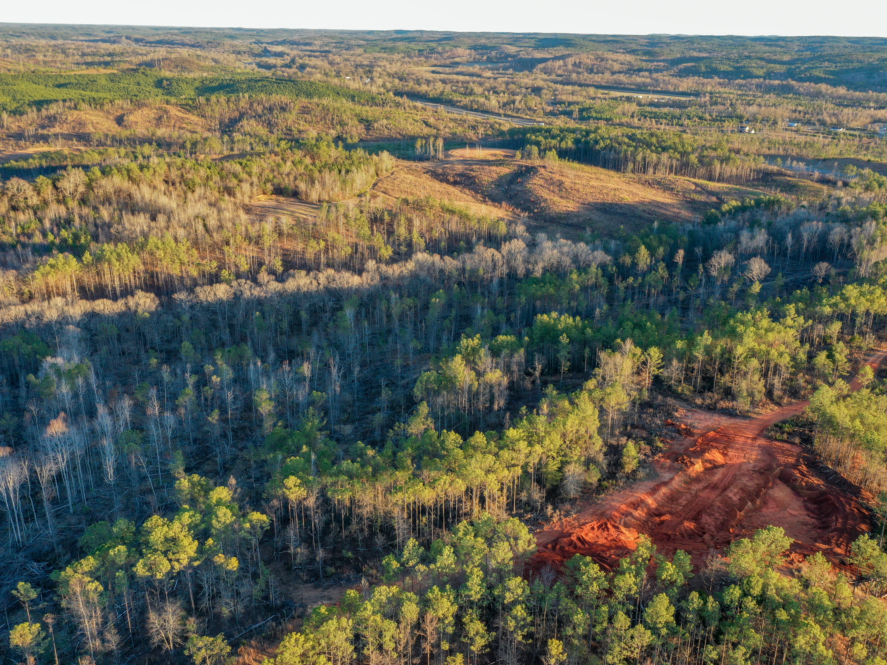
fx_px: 794
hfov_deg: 58.2
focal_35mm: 31
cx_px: 485
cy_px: 327
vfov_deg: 45.4
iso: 100
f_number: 5.6
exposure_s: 1/60
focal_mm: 10.26
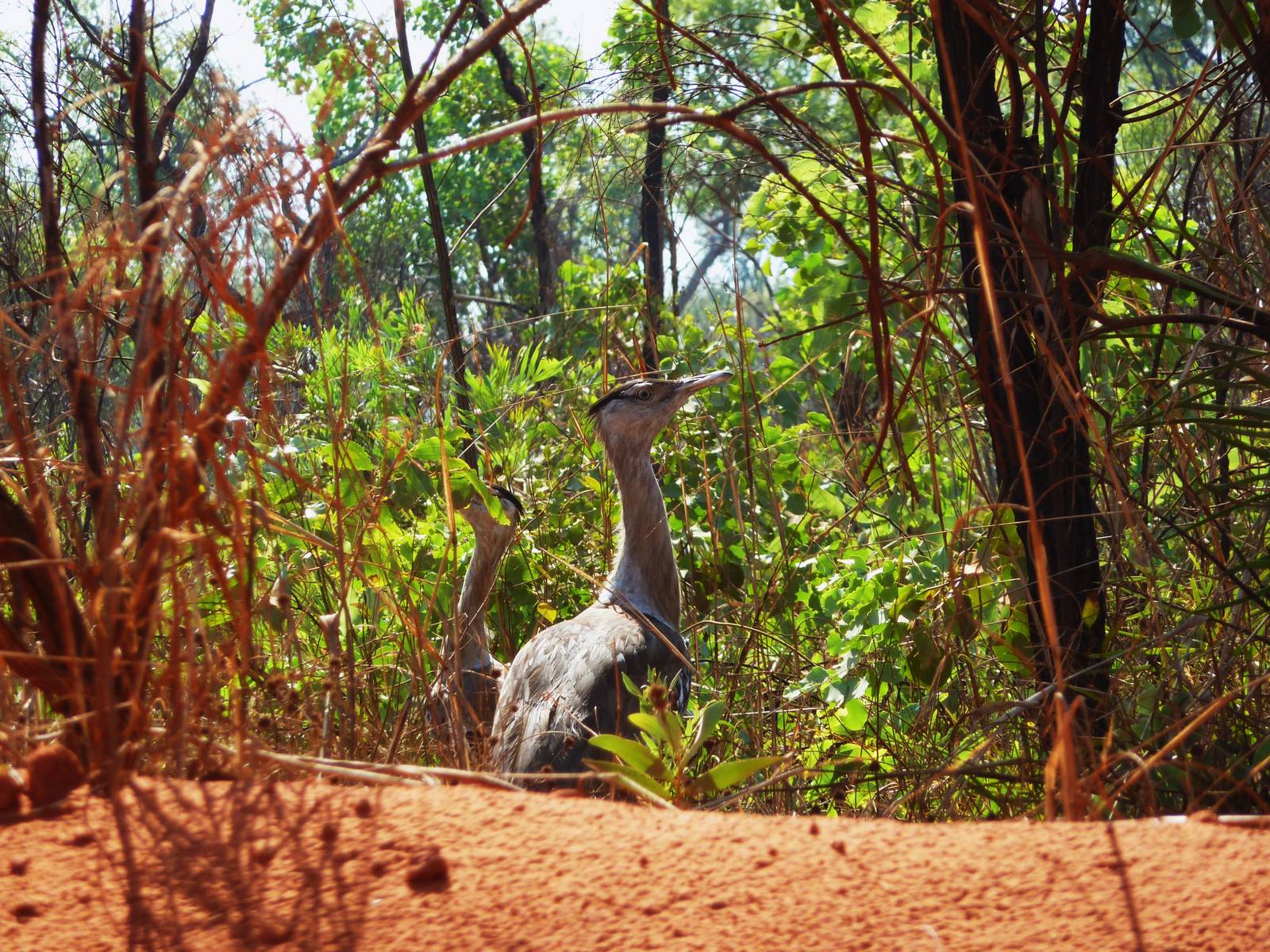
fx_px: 11006
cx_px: 635
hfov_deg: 6.6
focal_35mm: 300
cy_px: 476
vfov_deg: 5.0
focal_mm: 49.2
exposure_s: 1/125
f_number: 4.9
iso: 80
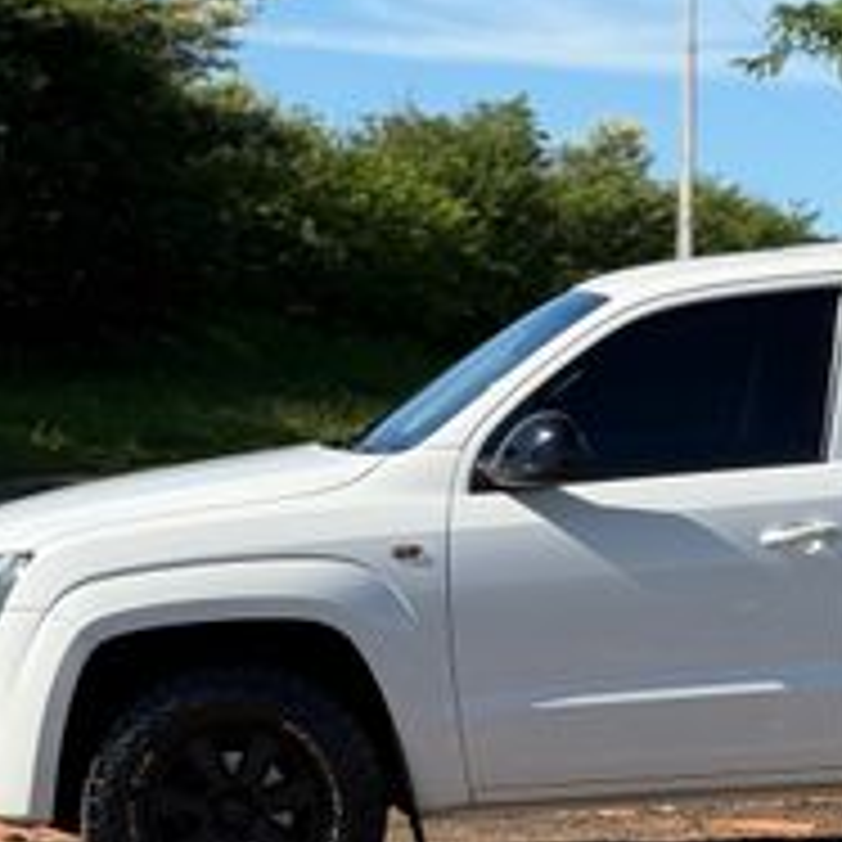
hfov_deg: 16.0
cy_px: 635
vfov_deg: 16.2
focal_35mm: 107
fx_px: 2945
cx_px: 833
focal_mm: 6.76
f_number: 1.78
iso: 64
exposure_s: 1/3534
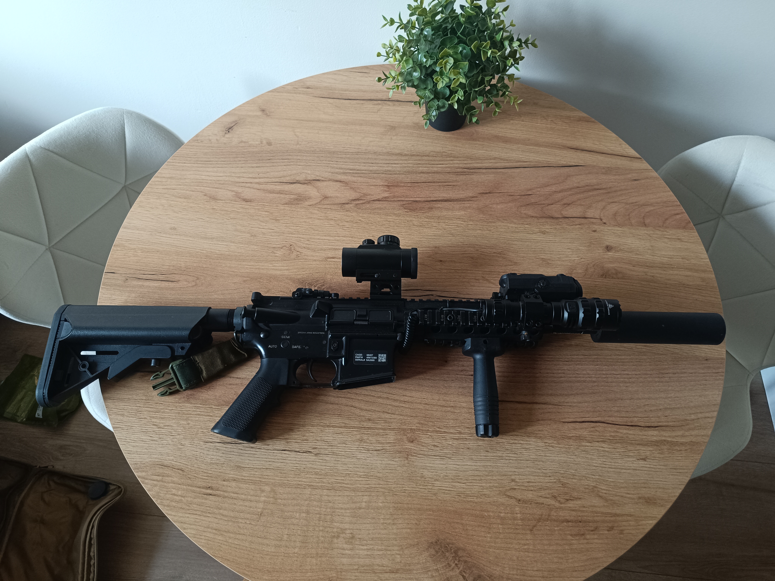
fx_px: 537
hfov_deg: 71.6
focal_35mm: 24
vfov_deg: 56.8
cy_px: 290
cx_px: 388
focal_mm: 5.59
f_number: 1.88
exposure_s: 1/50.1
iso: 719
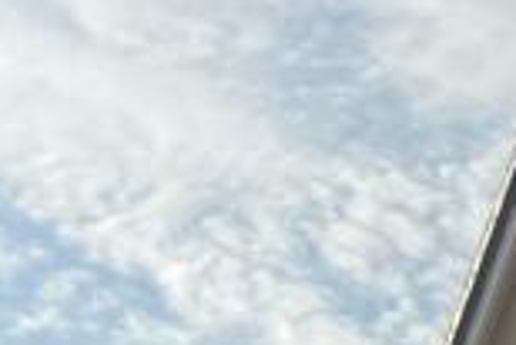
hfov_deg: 9.3
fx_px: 2582
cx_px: 1491
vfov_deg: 6.8
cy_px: 1062
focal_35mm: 180
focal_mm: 5.1
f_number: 1.6
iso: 50
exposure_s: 1/2358
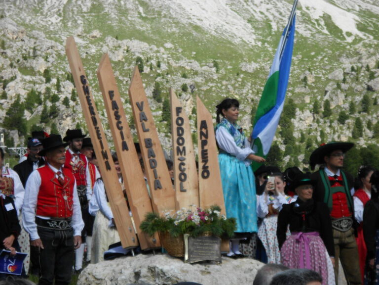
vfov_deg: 11.4
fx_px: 1423
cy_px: 142
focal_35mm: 130
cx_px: 190
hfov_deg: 15.2
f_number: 6.5
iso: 80
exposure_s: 1/320
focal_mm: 23
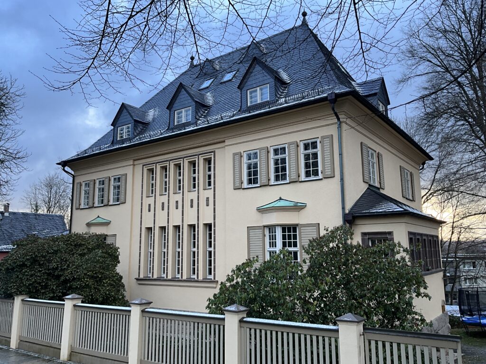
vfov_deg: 48.2
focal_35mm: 29
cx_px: 243
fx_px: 407
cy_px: 182
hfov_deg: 61.7
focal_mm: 3
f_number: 1.8
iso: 20
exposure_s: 1/122
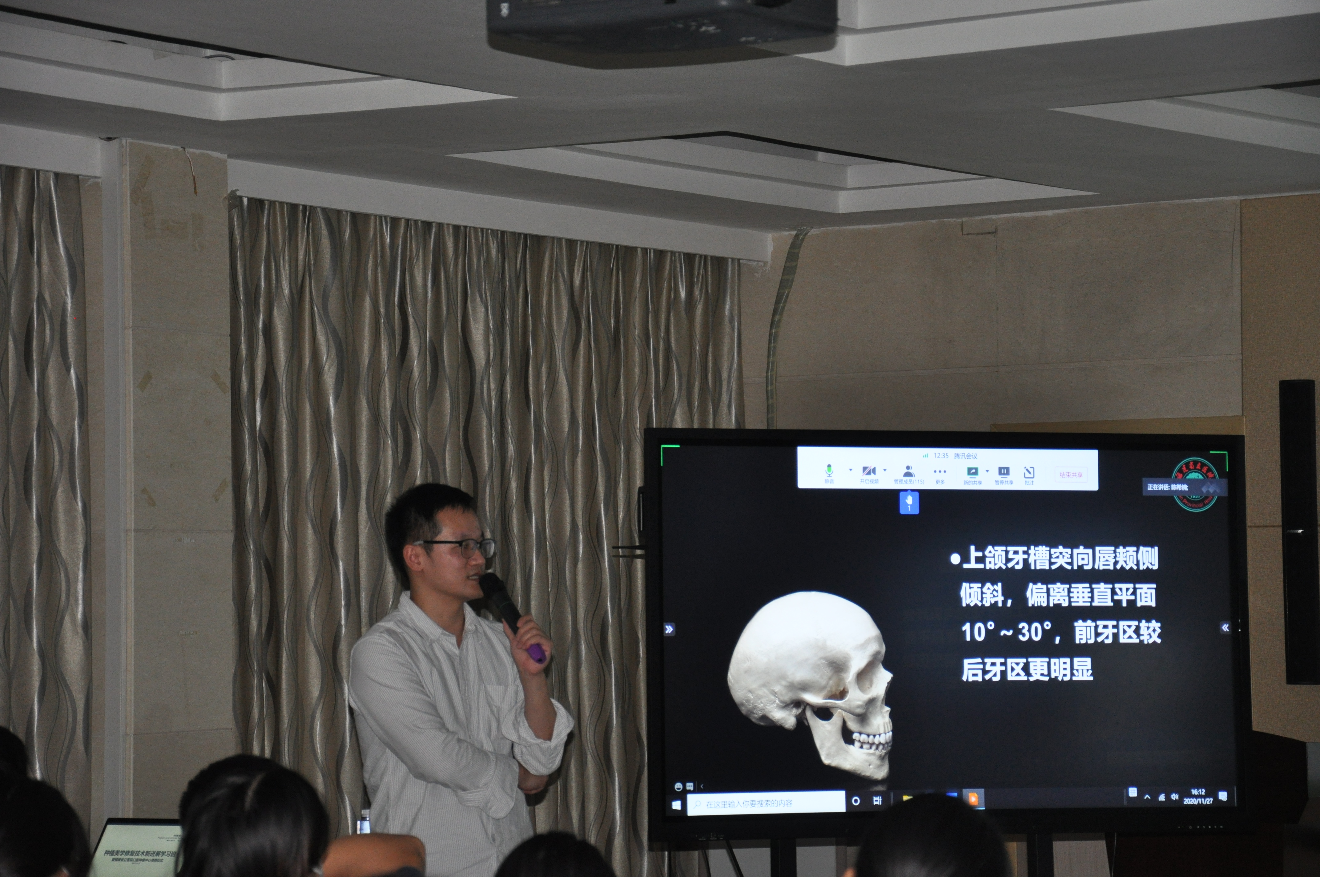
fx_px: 4395
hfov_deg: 17.1
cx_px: 660
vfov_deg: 11.4
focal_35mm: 120
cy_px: 438
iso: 800
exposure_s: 1/60
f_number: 5.3
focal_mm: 80
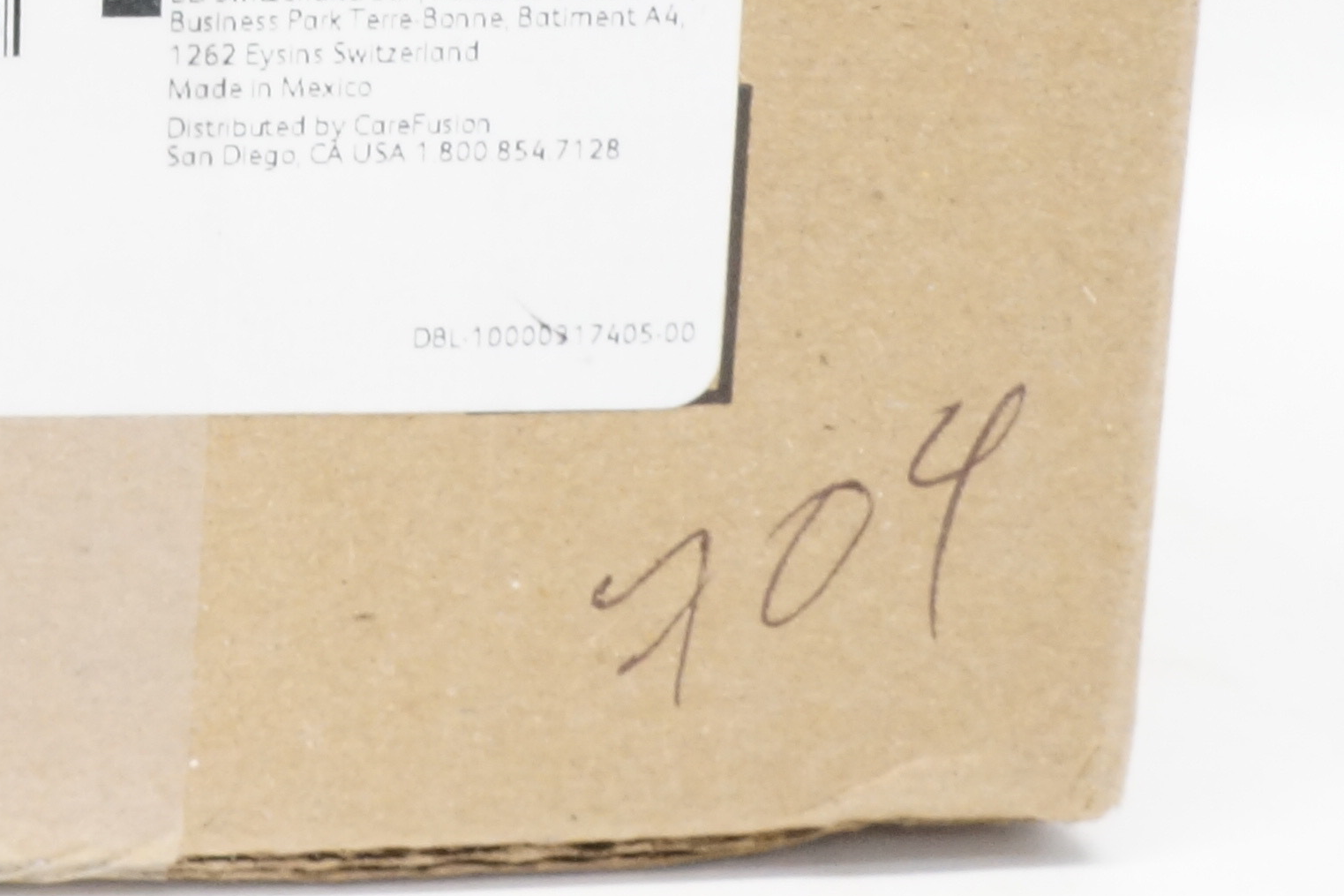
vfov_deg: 15.0
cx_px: -209
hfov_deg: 21.9
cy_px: -264
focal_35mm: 87
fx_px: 3247
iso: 1600
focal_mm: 18
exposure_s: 1/25
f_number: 11
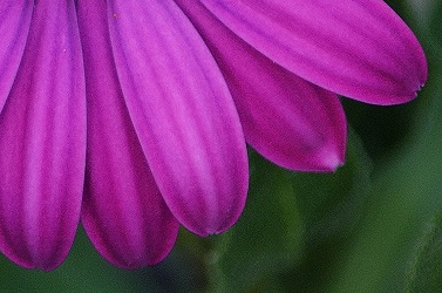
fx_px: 17552
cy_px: -122
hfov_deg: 1.4
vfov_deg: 1.0
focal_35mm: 1432
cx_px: 68
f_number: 5.6
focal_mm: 300
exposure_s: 1/200
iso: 400
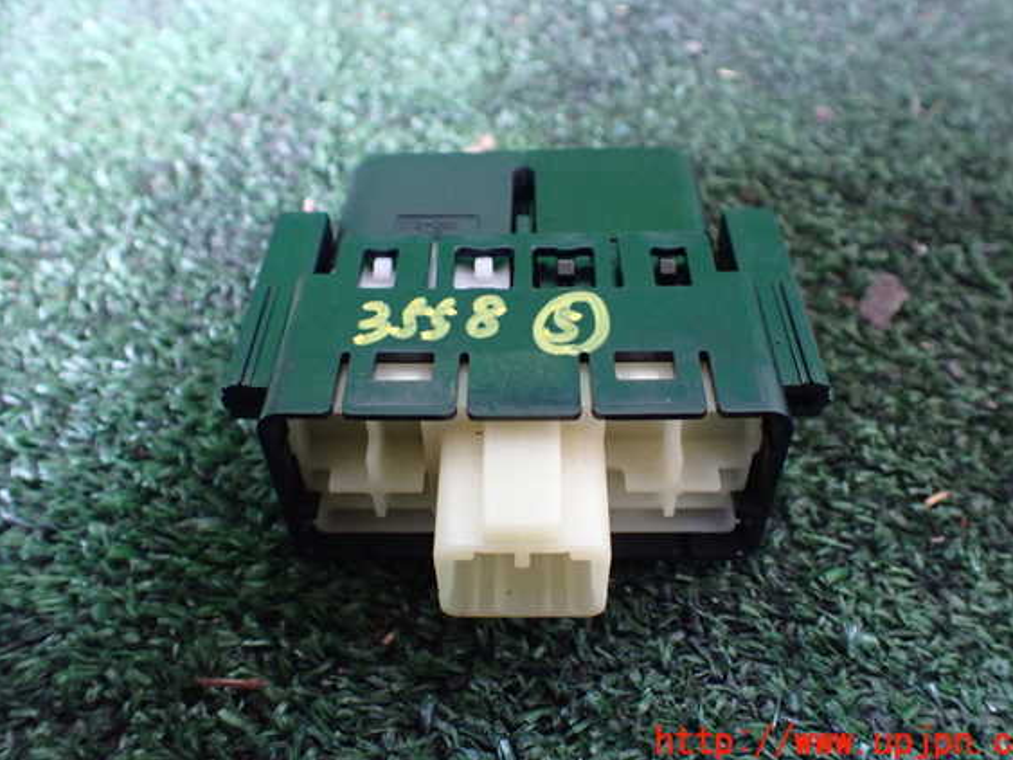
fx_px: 936
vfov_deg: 44.1
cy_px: 360
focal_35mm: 32
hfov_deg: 56.8
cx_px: 522
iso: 1000
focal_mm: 5.4
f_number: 2.3
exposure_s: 1/30
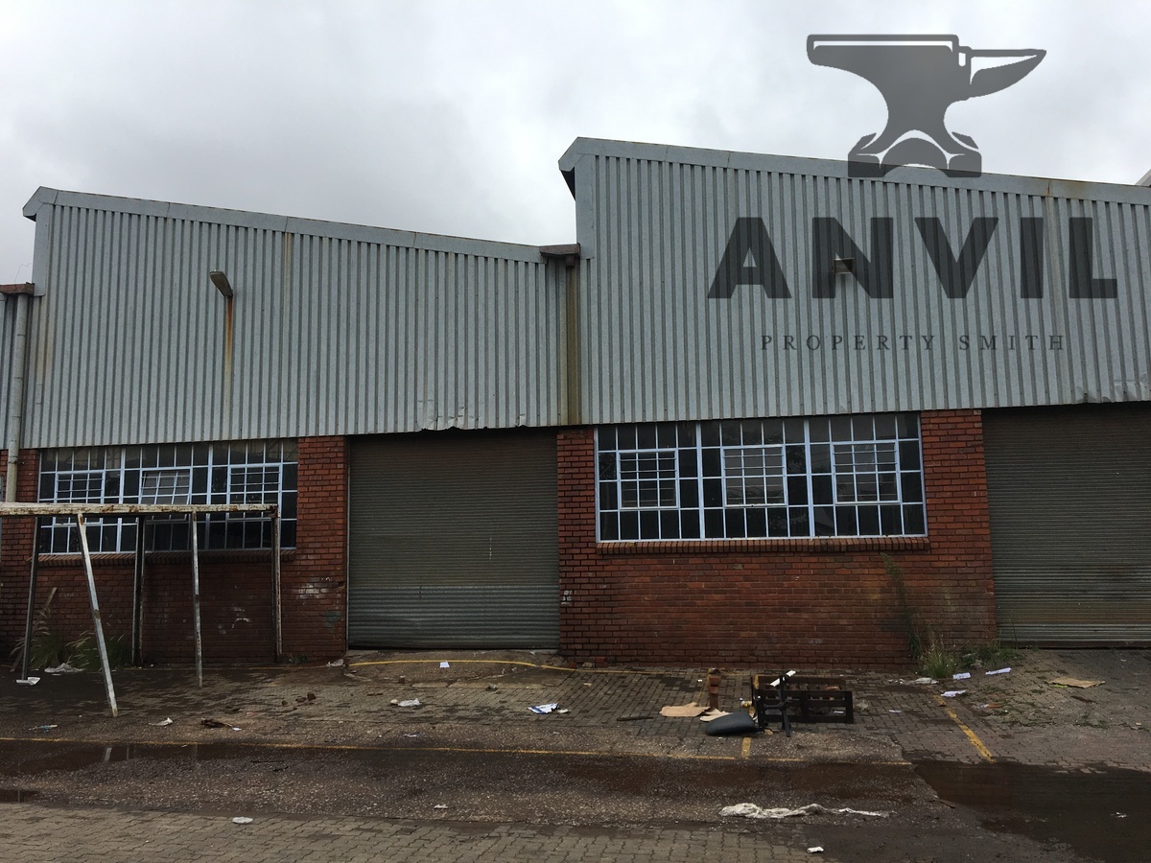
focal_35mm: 29
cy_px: 432
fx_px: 964
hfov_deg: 61.7
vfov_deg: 48.2
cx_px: 576
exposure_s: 1/801
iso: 25
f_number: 2.2
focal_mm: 4.15
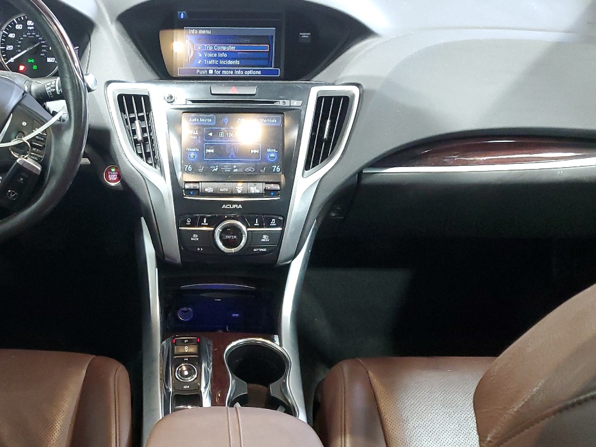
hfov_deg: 41.0
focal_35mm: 45
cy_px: 350
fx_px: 775
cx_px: 159
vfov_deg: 31.4
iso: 289
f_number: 1.5
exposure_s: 1/15
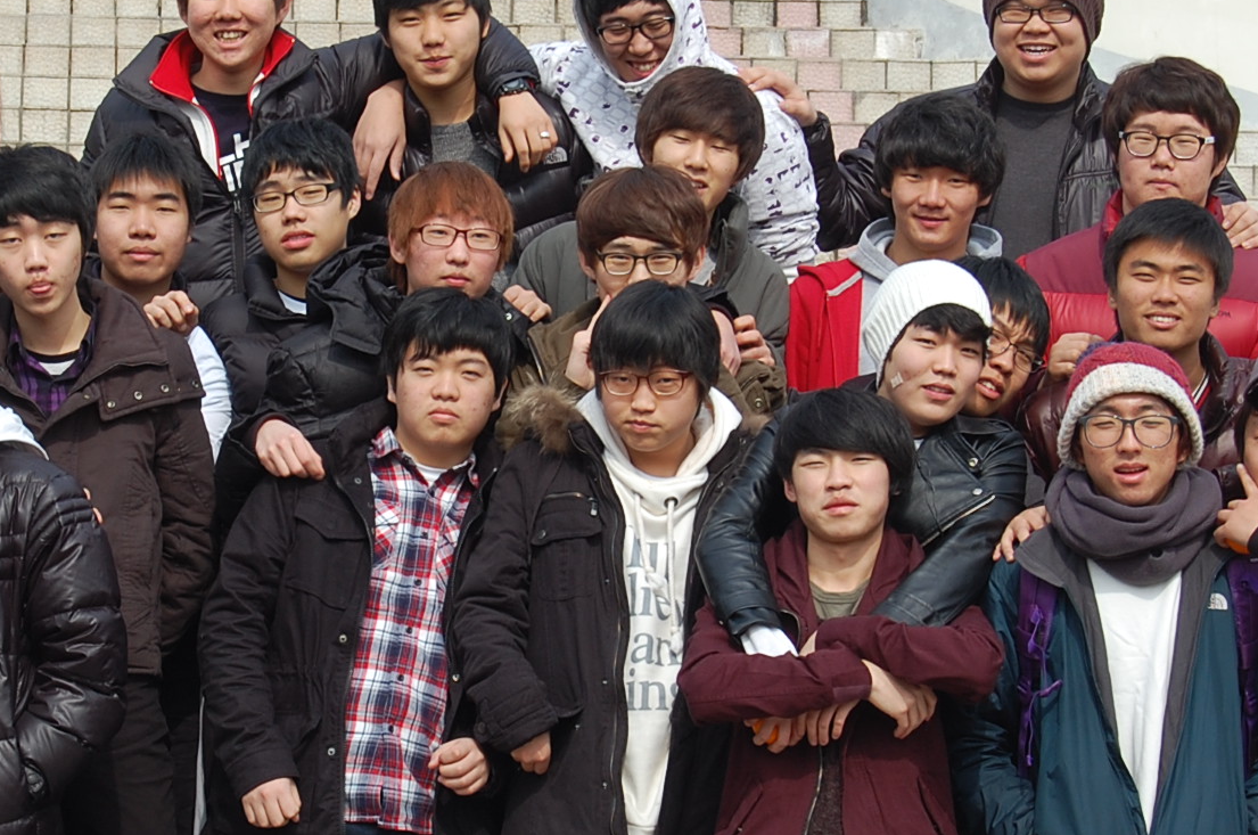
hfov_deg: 14.0
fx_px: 5129
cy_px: 434
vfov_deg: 9.3
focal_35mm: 147
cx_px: 401
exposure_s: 1/250
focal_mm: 48
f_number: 8
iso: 200
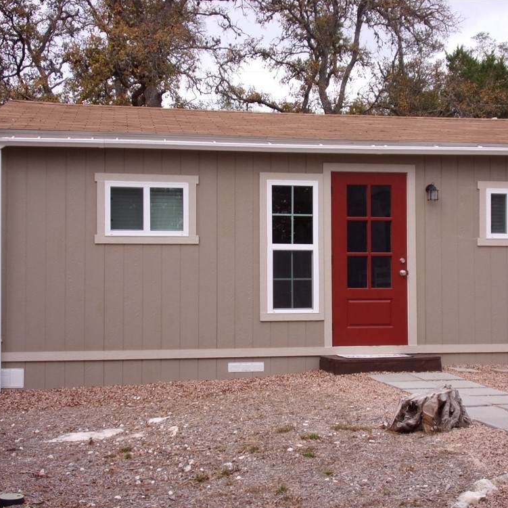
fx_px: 780
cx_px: 297
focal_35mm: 47
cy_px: 258
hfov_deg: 36.0
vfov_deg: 36.1
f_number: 3.9
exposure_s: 1/400
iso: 80
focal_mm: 7
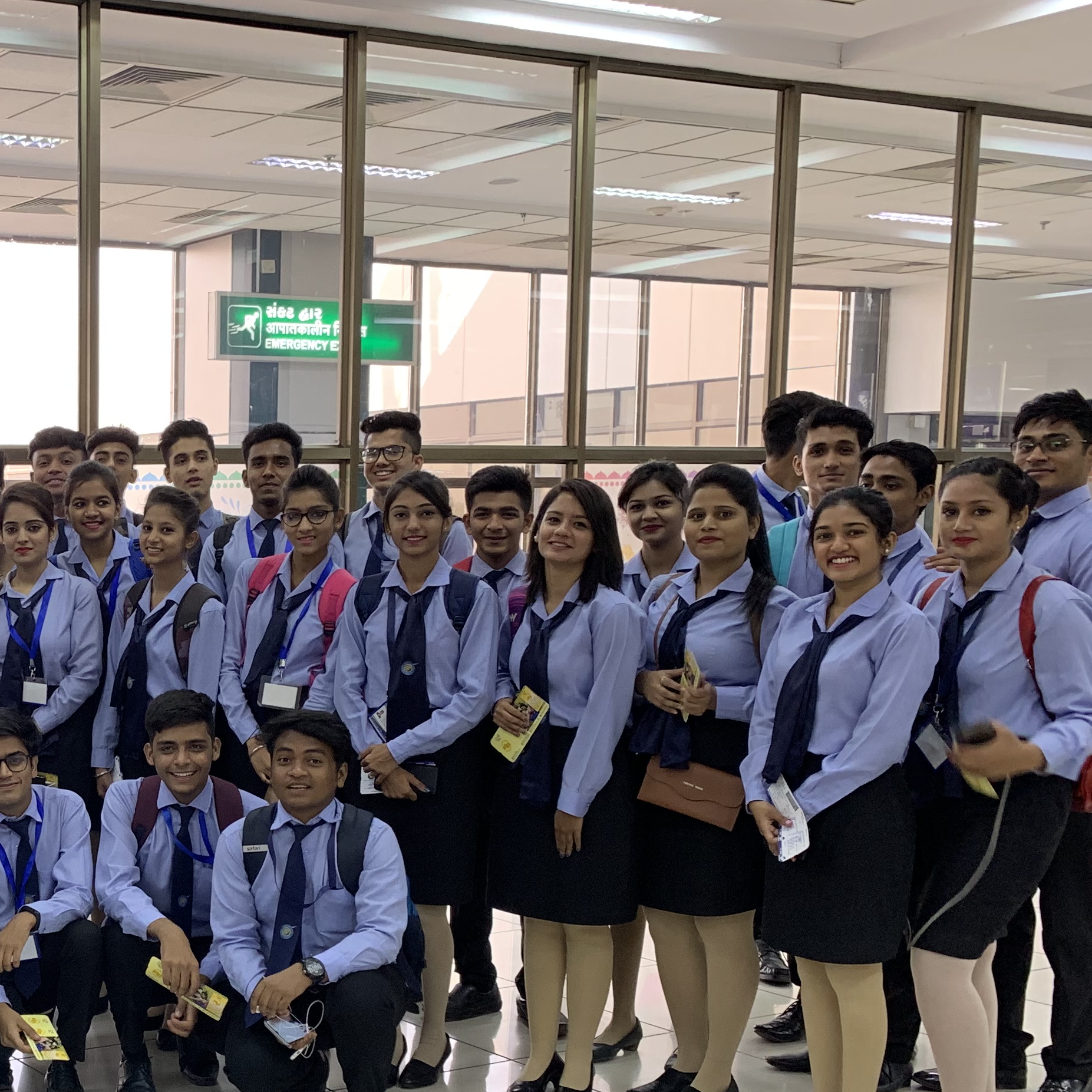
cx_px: -80
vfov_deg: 33.6
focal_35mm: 50
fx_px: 1785
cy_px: 770
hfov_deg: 30.7
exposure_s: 1/50
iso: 80
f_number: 1.8
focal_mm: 4.25
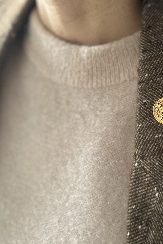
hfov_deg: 29.7
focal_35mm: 43
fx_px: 292
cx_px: 151
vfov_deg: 44.4
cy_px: 70
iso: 1000
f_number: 1.78
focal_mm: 6.86
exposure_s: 1/40
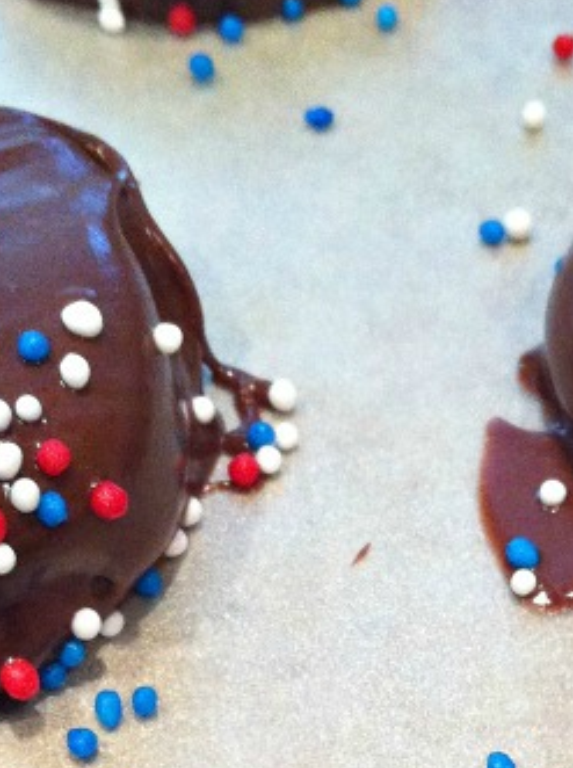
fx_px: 1882
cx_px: 459
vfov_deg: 21.9
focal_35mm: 85
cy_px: 841
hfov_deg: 17.2
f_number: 2.8
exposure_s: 1/15
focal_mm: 3.85
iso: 250
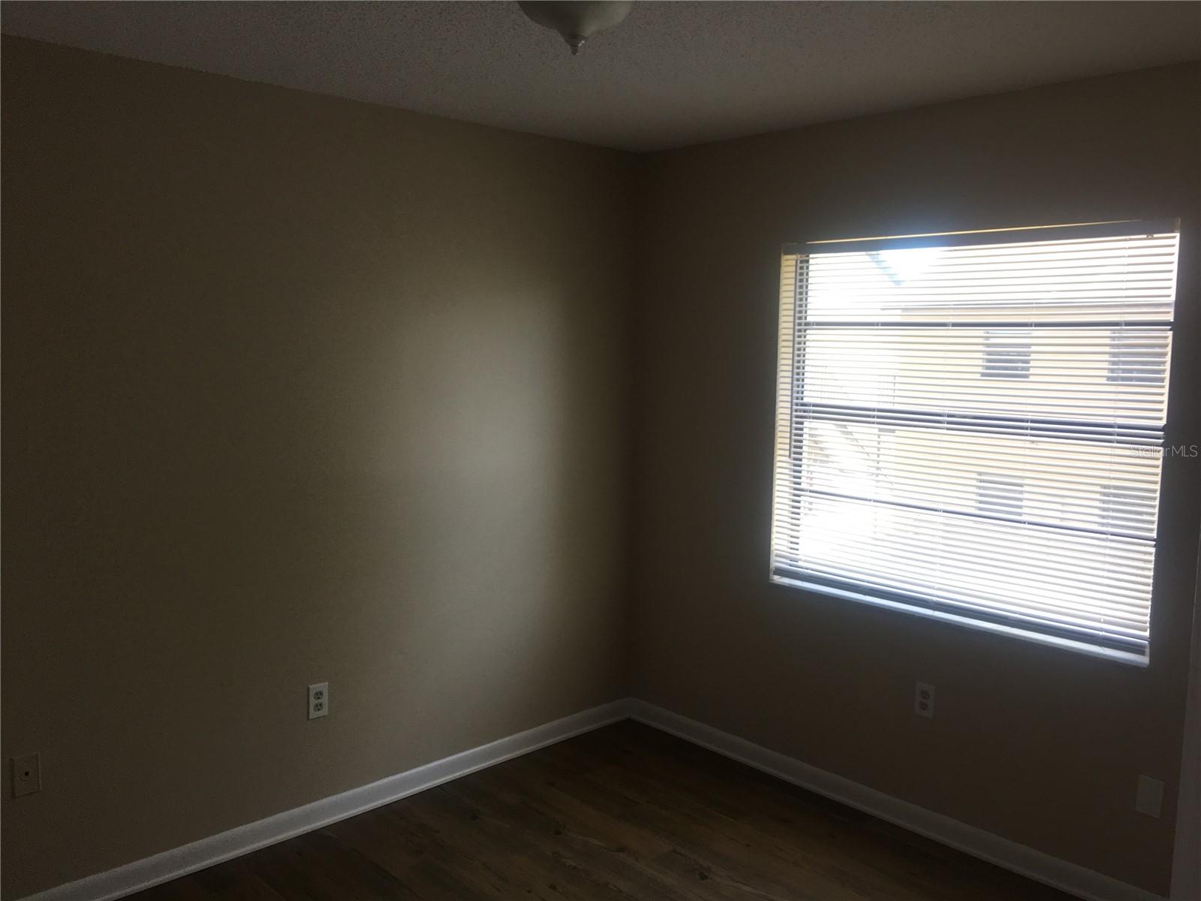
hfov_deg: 61.7
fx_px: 1006
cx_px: 600
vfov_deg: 48.2
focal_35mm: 29
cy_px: 450
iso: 32
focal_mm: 4.15
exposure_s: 1/60
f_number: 2.2
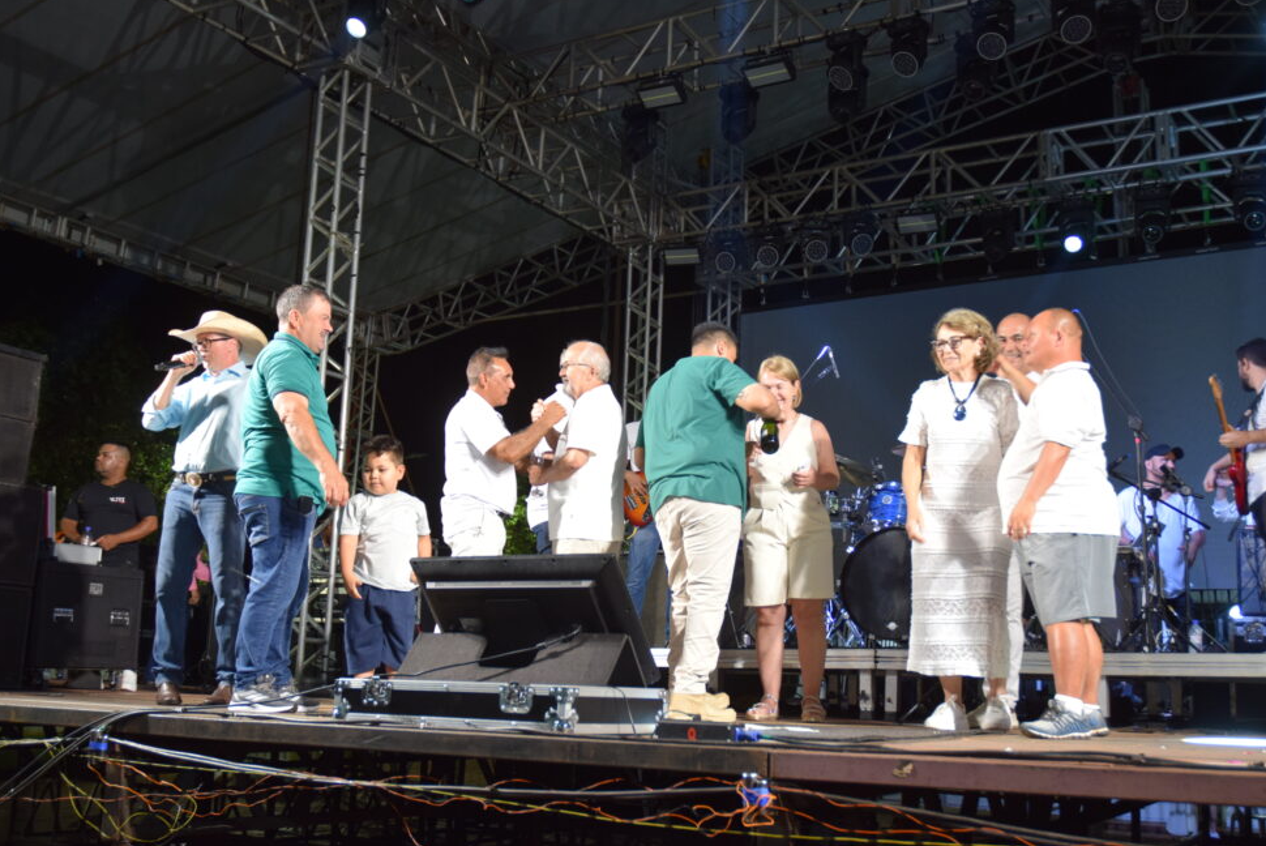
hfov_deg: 50.6
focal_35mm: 38
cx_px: 663
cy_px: 428
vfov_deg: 35.1
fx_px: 1337
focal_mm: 24
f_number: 3.8
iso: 800
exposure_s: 1/60
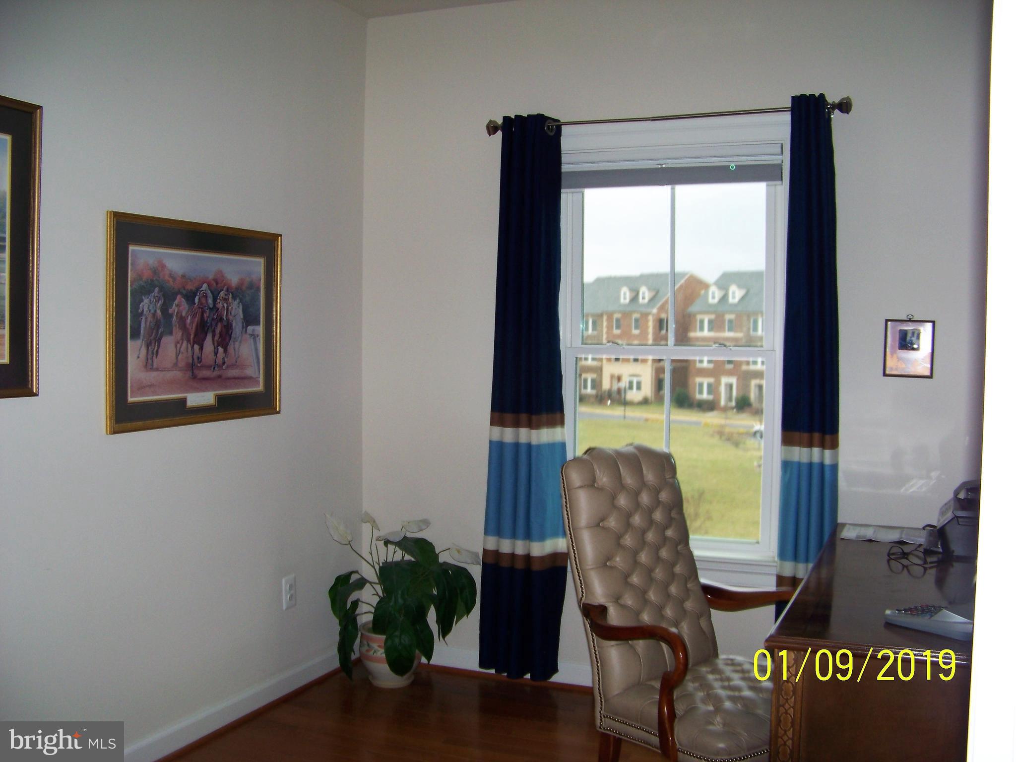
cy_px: 381
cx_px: 508
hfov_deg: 51.4
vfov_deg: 39.7
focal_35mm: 36
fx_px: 1057
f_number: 2.8
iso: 64
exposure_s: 1/30
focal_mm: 5.85
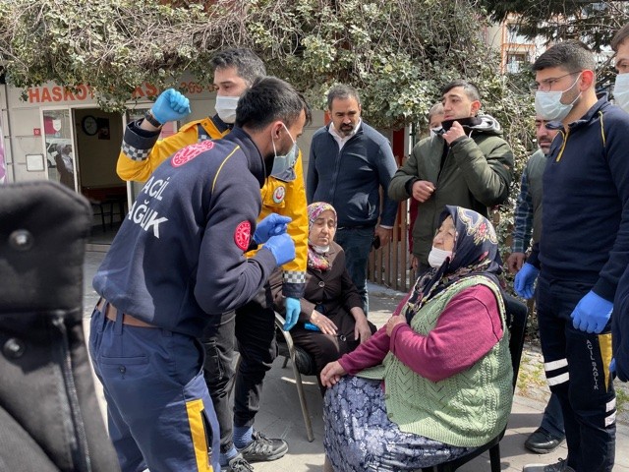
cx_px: 314
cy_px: 236
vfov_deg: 53.1
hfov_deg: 67.3
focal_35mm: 26
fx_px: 472
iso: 32
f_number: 1.6
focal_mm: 4.2
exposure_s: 1/972
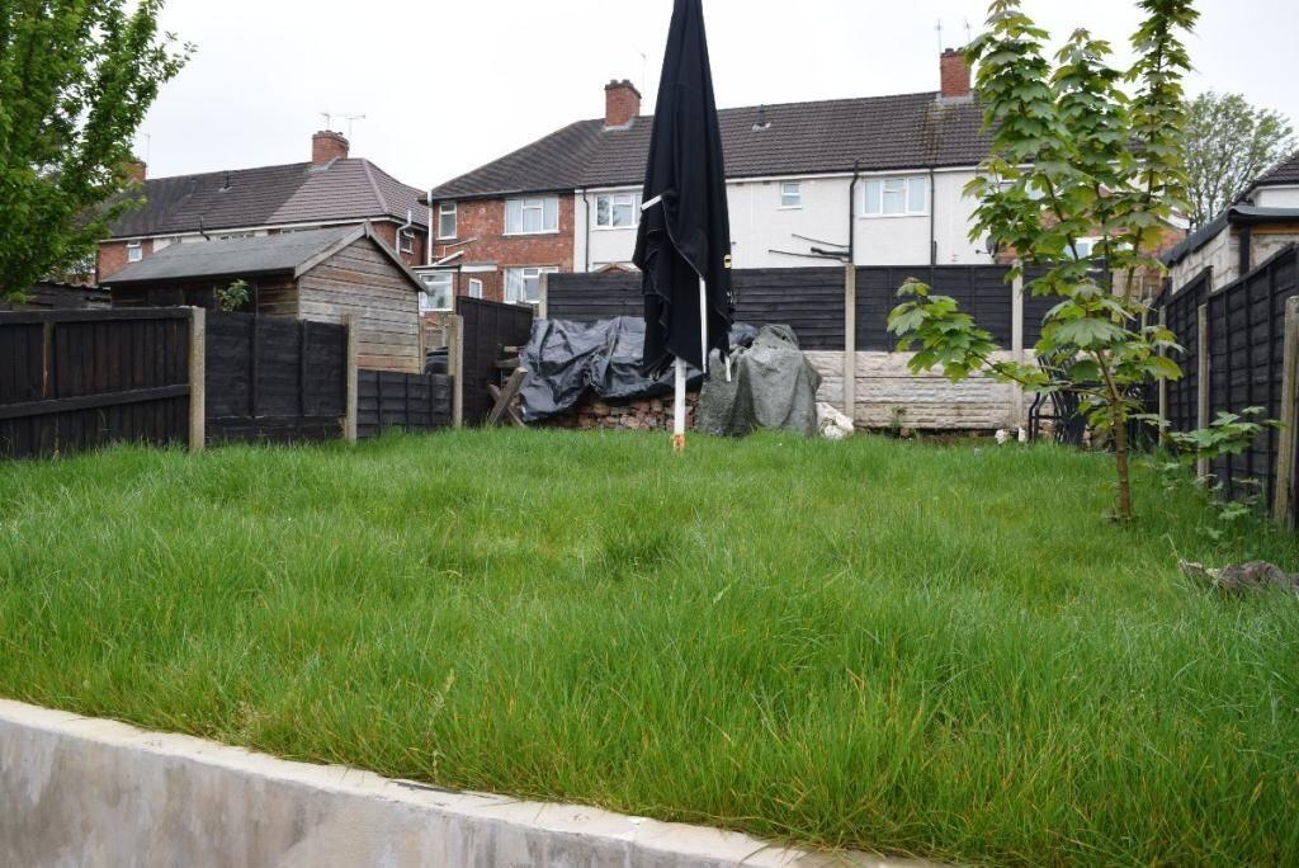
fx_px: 975
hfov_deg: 67.4
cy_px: 434
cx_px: 650
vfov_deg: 48.0
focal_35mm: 27
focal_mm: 18
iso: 400
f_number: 8
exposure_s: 1/250
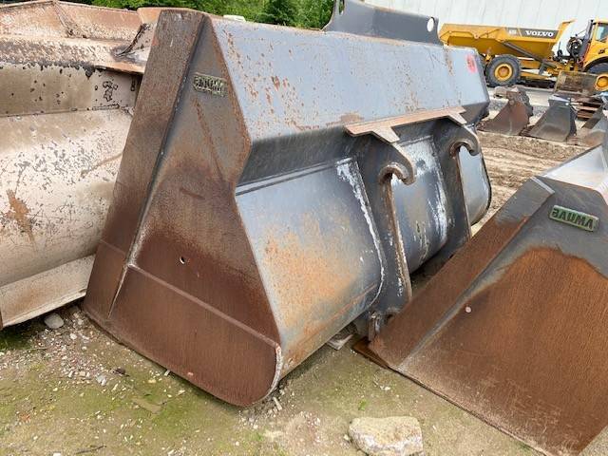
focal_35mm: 26
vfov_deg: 53.1
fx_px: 457
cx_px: 304
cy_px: 228
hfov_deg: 67.3
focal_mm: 4.25
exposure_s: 1/402
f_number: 1.8
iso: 32
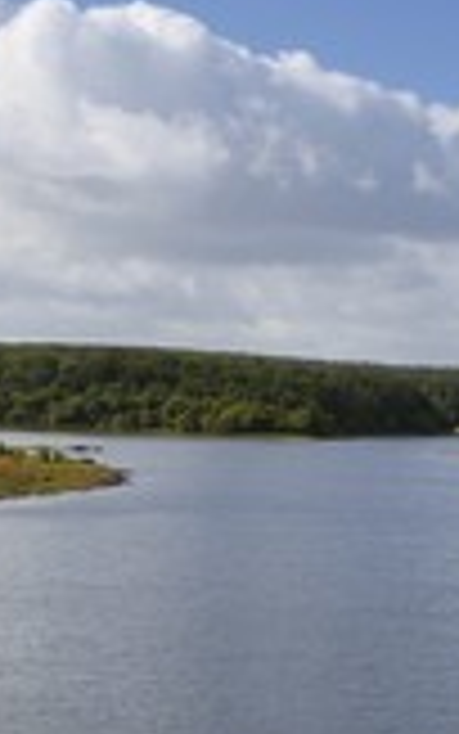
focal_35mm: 84
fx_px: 1680
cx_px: -47
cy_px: 270
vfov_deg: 24.6
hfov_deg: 15.2
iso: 200
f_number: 16
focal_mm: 32
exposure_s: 1/200
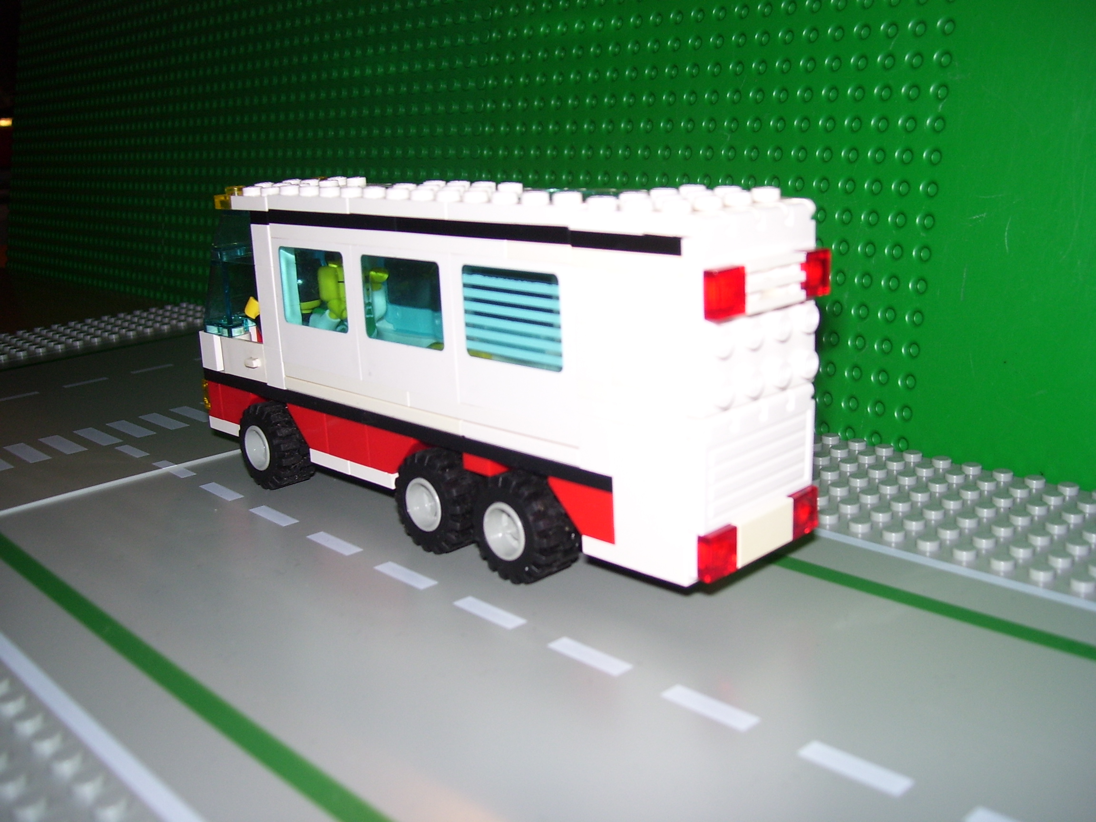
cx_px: 548
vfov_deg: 39.7
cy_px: 411
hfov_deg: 51.4
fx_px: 1140
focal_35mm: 36
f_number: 2.7
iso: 80
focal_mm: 6
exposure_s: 1/60
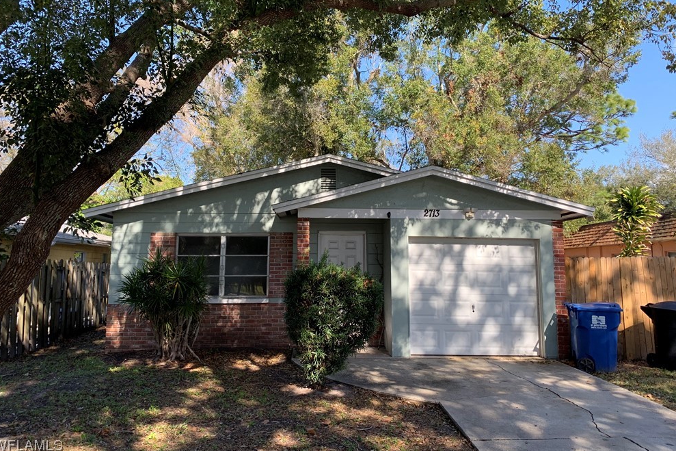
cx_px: 330
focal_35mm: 28
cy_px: 194
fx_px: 526
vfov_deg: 46.3
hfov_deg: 65.5
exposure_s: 1/439
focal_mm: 4.25
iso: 25
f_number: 1.8
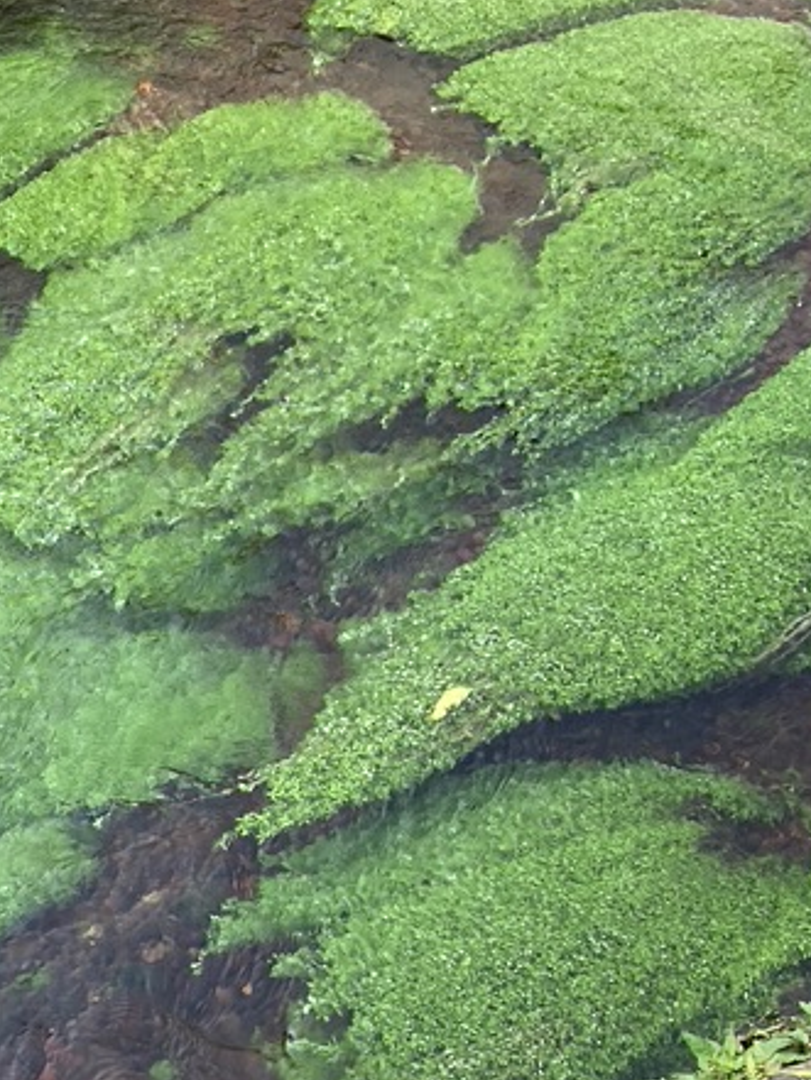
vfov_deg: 29.7
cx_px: 15
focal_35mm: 65
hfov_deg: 21.8
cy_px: 691
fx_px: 2029
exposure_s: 1/60
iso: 80
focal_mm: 3.99
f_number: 1.8
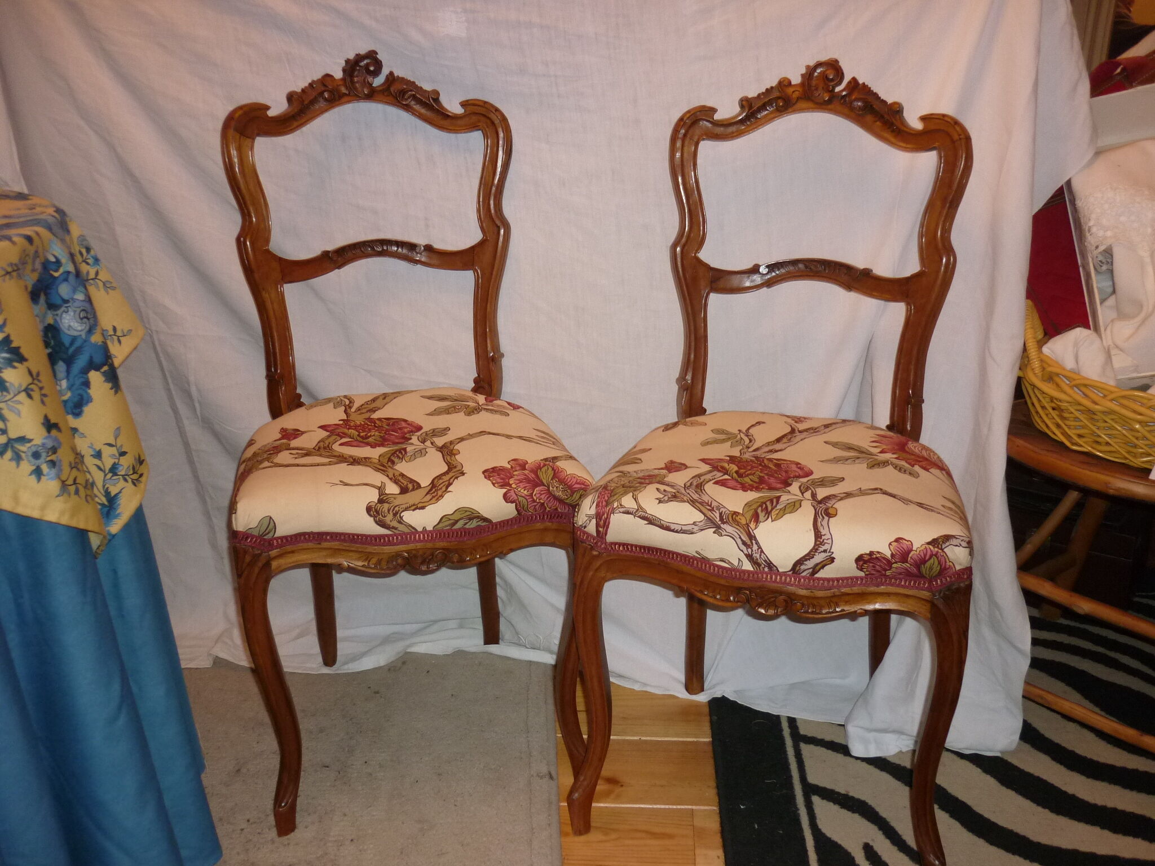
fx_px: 1101
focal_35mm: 33
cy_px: 433
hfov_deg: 55.4
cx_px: 578
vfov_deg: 42.9
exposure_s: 1/30
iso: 200
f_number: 2.8
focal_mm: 5.5
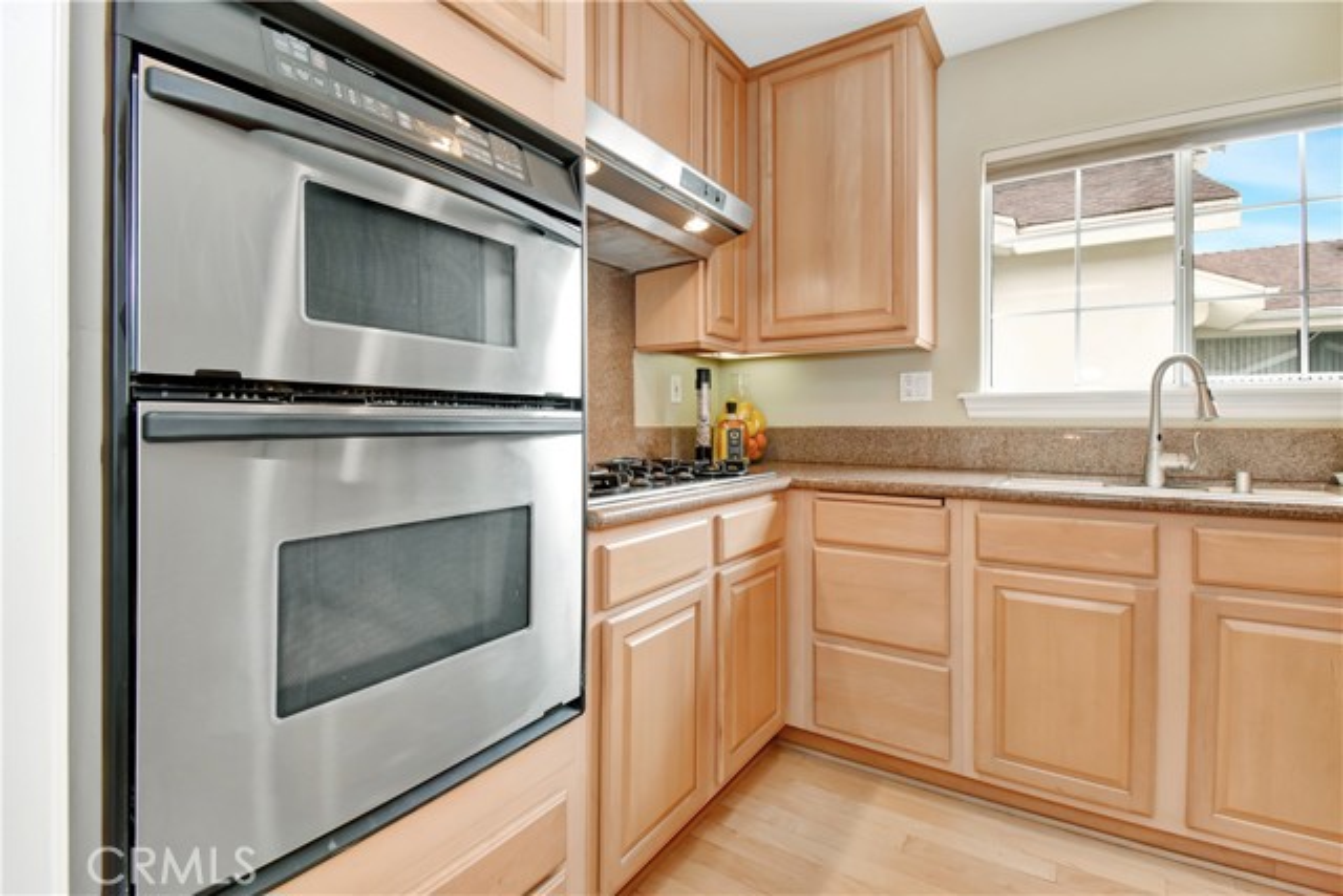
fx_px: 560
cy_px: 448
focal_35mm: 15
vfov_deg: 77.4
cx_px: 672
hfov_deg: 100.4
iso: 800
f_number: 8
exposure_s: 1/80
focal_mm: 10
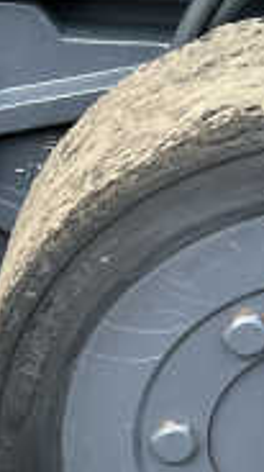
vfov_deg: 13.7
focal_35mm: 154
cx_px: -364
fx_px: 1924
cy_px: 536
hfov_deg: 7.4
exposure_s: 1/1224
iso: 50
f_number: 1.5
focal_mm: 5.7
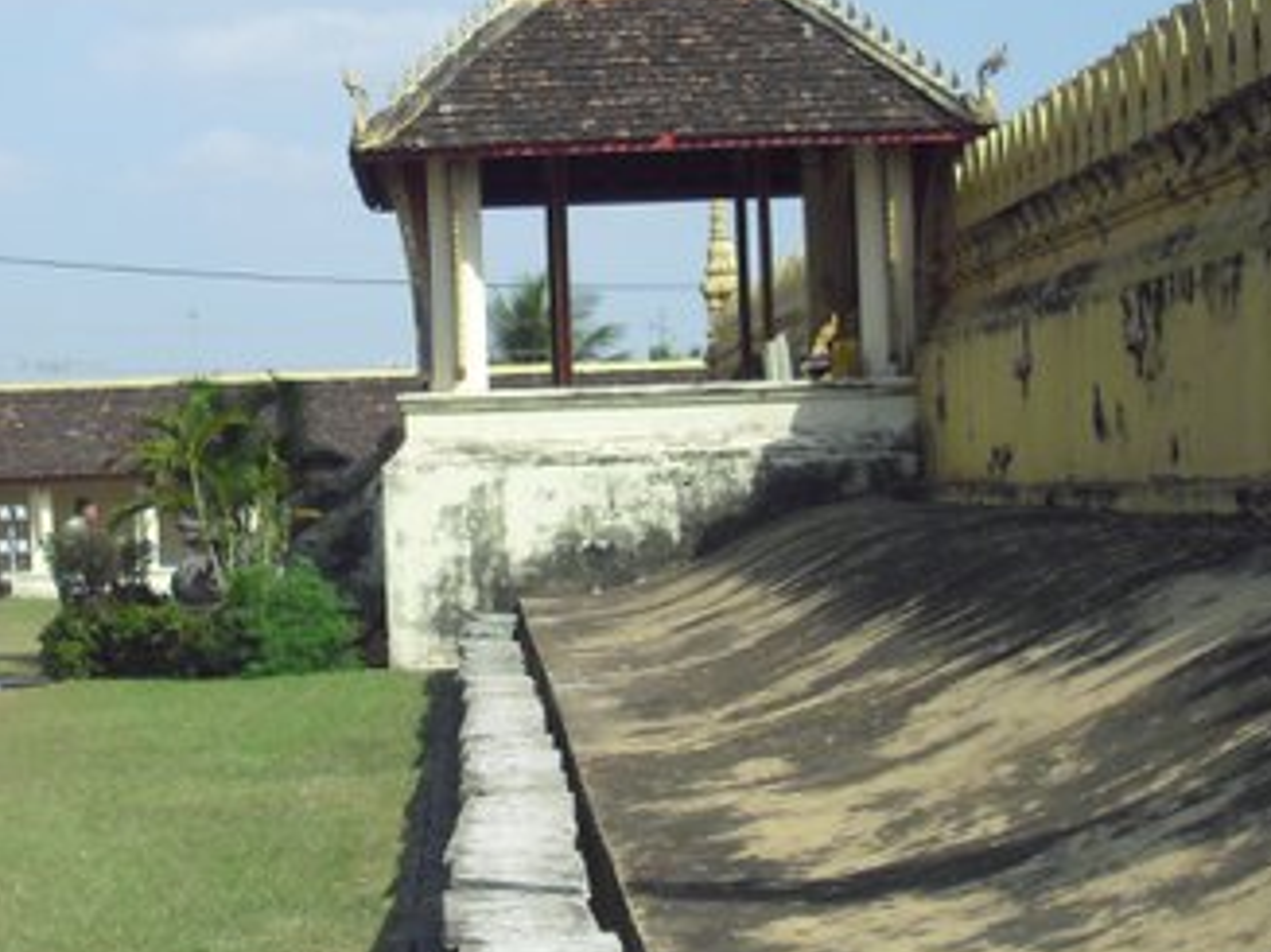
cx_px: 428
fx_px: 3413
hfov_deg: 21.0
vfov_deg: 15.9
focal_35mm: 93
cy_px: 427
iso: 100
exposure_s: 1/250
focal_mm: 6.2
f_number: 8
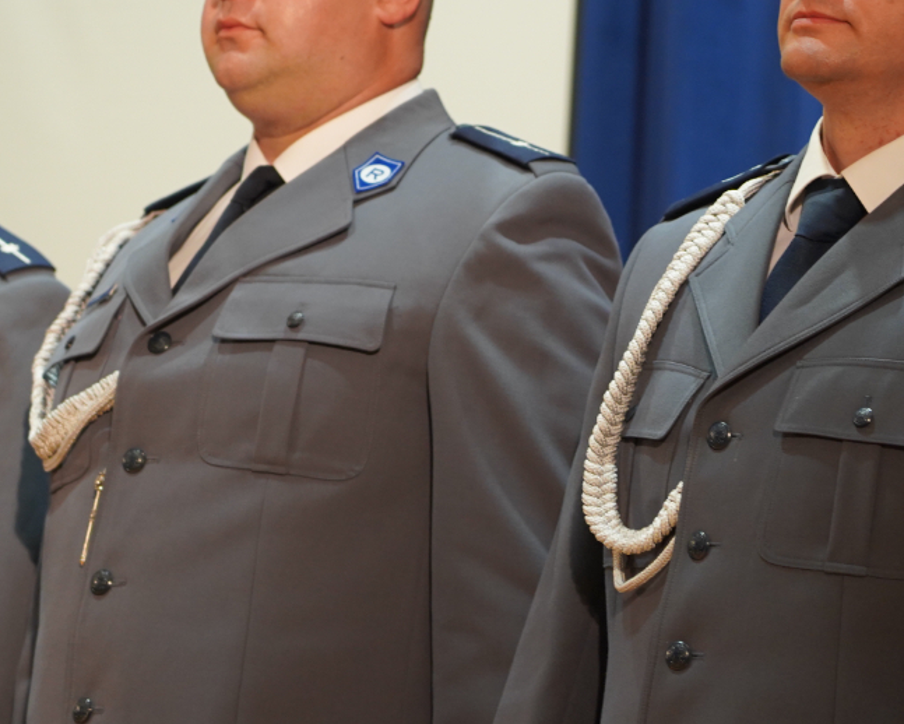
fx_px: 5299
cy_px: 244
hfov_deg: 9.8
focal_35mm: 198
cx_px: 474
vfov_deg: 7.8
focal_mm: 105
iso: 1600
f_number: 4
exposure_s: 1/160
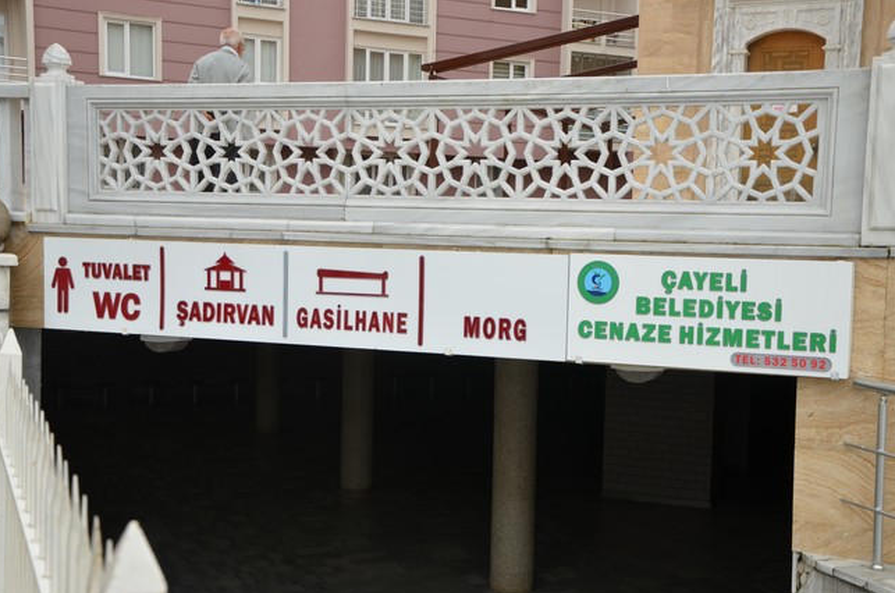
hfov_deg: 39.7
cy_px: 308
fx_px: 1241
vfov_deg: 26.9
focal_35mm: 50
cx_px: 459
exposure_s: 1/100
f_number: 5
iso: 200
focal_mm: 32
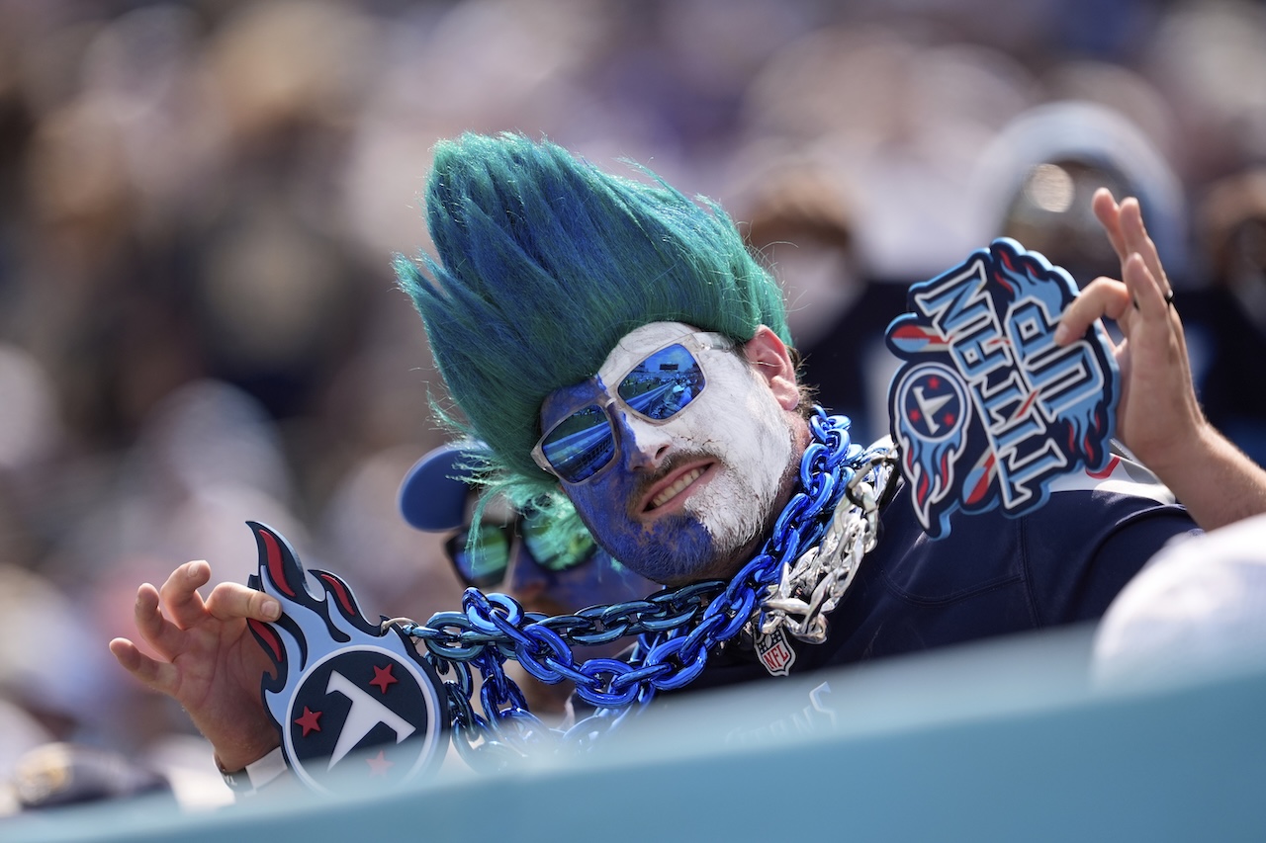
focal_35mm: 400
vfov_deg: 3.4
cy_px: 422
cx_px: 633
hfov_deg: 5.2
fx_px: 14064
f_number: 2.8
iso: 500
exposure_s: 1/6400
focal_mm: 400
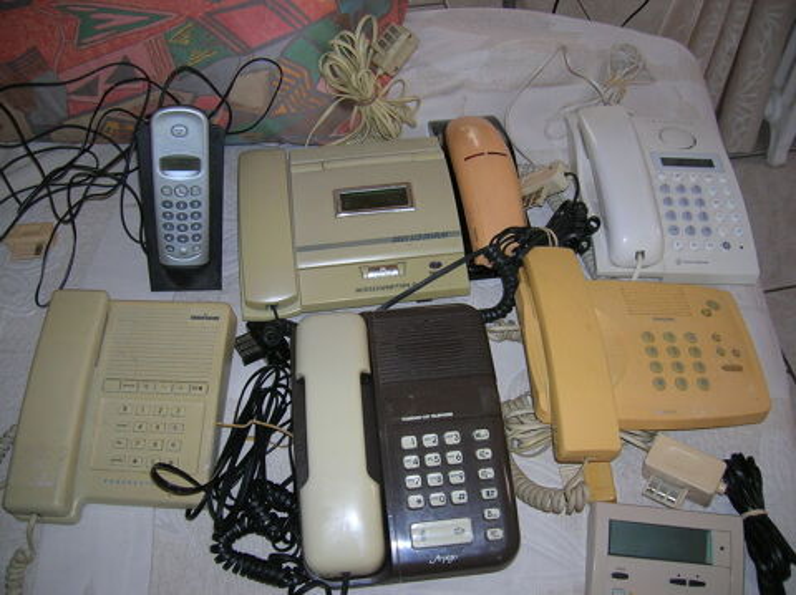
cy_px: 298
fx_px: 781
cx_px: 398
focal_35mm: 34
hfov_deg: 54.0
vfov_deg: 41.7
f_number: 2.9
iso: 50
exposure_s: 1/60.1
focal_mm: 5.7
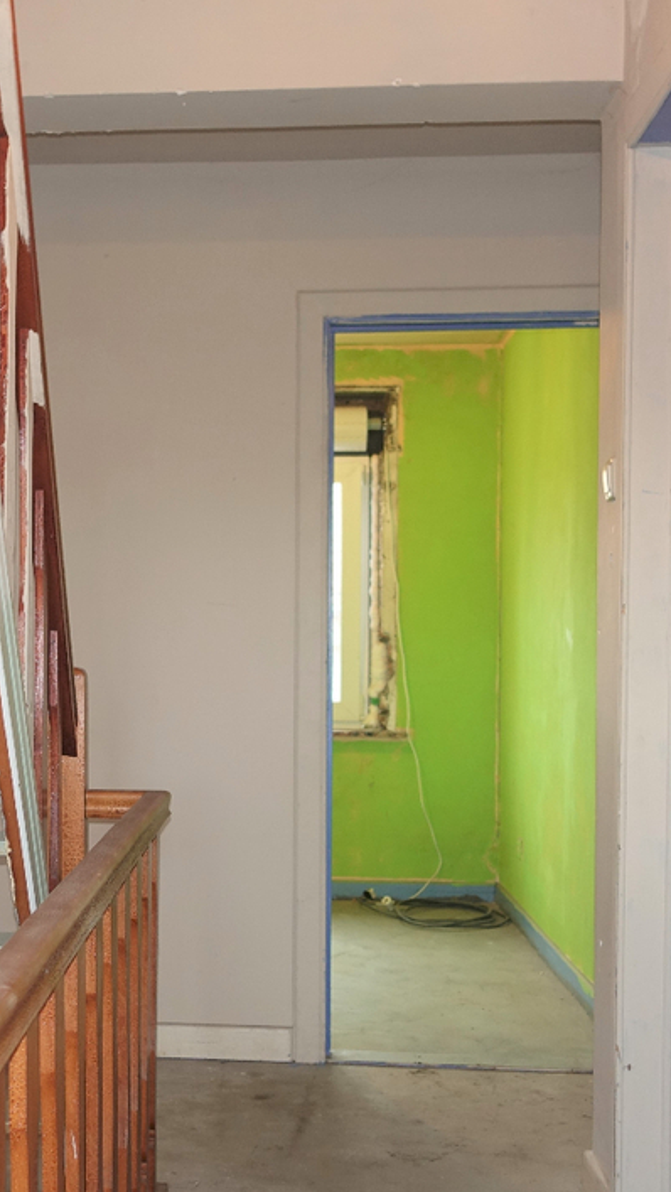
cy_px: 639
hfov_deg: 24.4
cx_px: 101
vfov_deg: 42.9
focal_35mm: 48
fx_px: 1517
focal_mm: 8.8
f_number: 1.8
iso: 160
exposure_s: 1/30
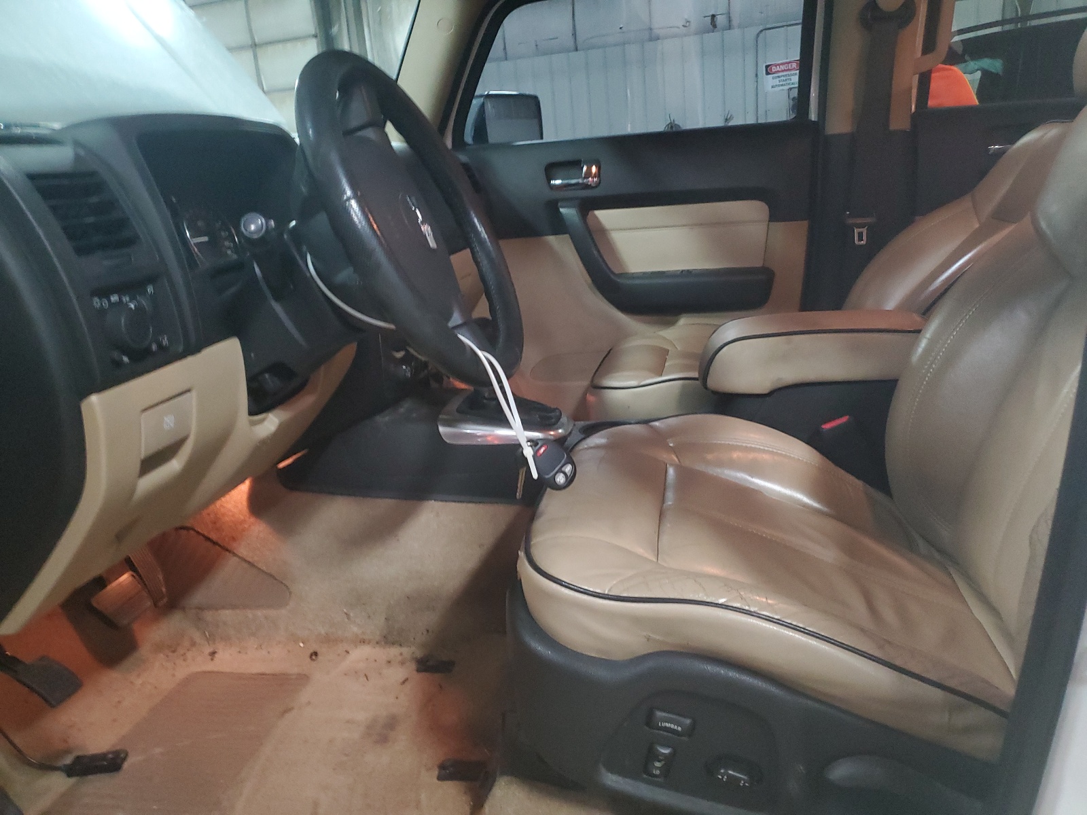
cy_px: 408
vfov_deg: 53.1
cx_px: 544
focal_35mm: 26
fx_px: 816
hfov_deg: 67.3
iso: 377
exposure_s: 1/15
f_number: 1.5
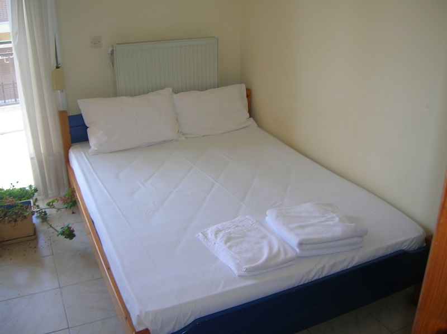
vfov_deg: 41.7
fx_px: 439
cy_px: 167
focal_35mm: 34
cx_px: 224
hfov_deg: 54.0
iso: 50
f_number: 2.9
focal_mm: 5.7
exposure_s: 1/30.7
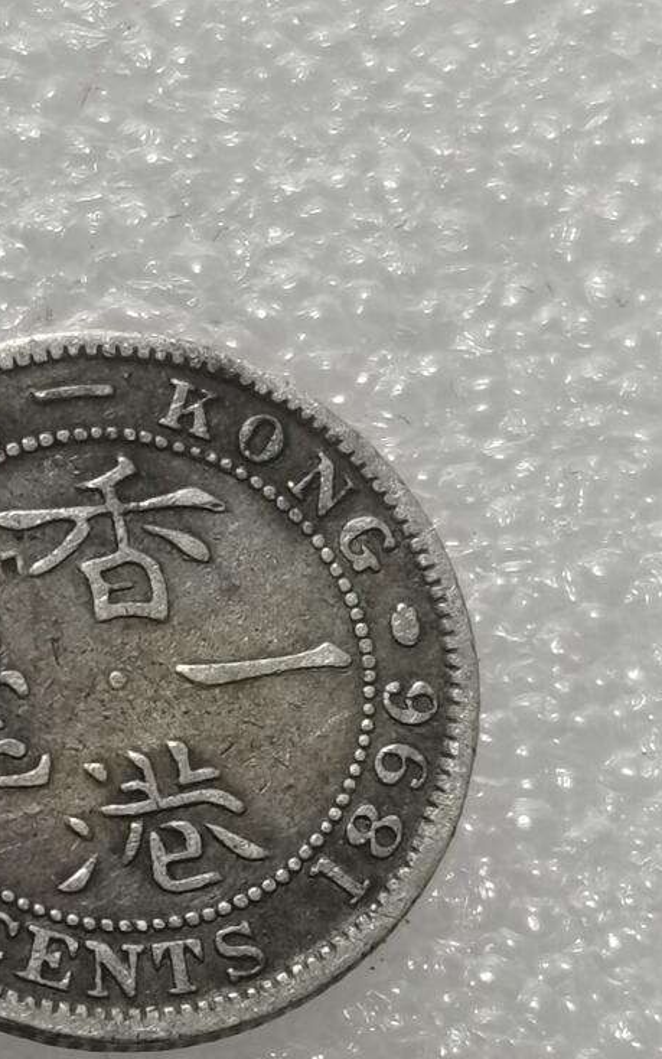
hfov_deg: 7.7
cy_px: 545
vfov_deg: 12.4
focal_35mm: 169
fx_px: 4877
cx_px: 35
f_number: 1.8
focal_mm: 5.58
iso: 64
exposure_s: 1/100
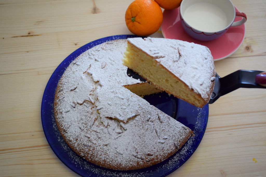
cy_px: 88
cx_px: 133
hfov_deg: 45.0
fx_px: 321
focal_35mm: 44
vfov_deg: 30.9
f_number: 4.2
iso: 800
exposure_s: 1/125
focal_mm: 29
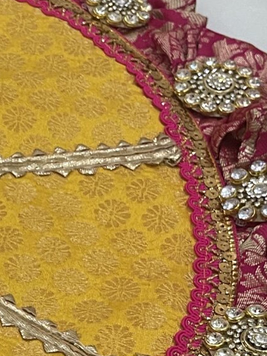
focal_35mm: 117
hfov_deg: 11.3
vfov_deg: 16.4
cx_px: -284
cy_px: 372
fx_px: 1203
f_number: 1.6
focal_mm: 4.2
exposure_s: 1/50
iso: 80
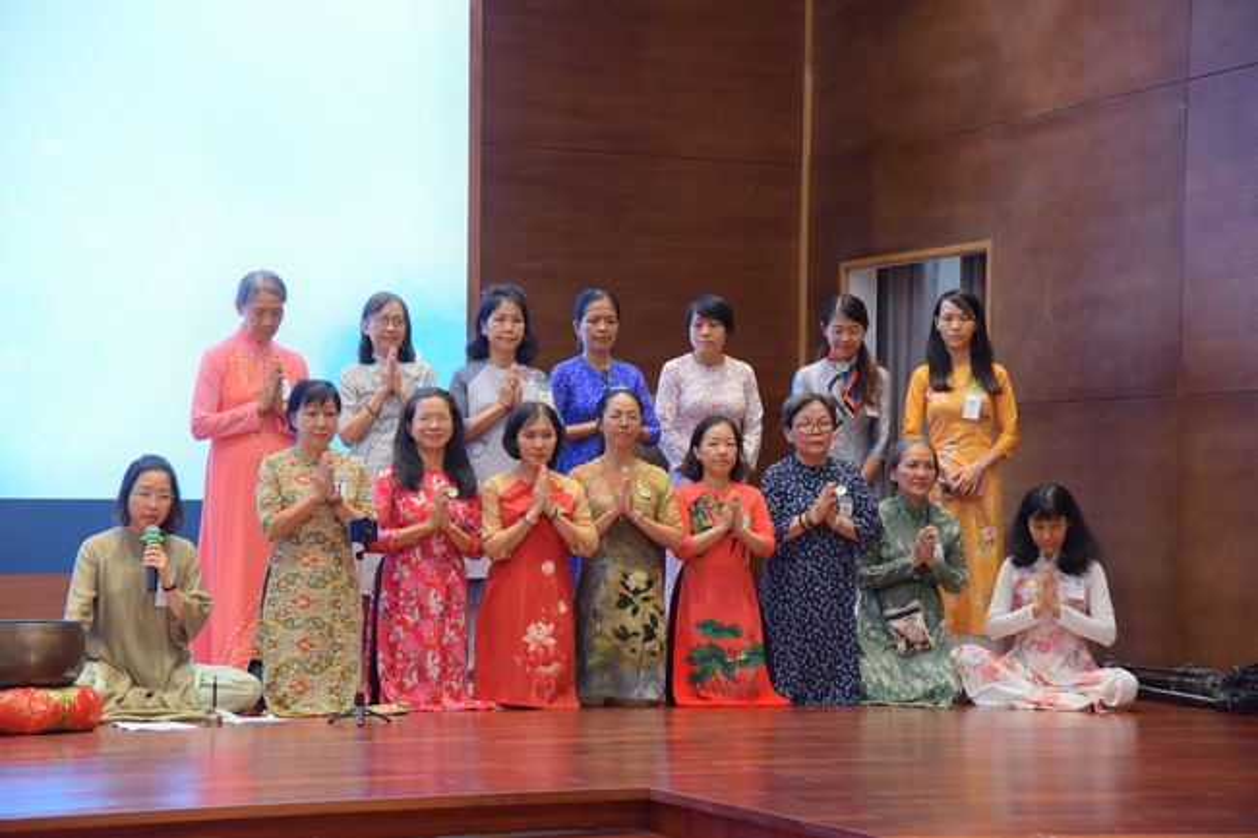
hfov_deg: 23.9
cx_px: 629
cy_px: 419
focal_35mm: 85
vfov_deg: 16.1
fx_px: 2969
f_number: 5
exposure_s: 1/100
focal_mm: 85
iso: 1250
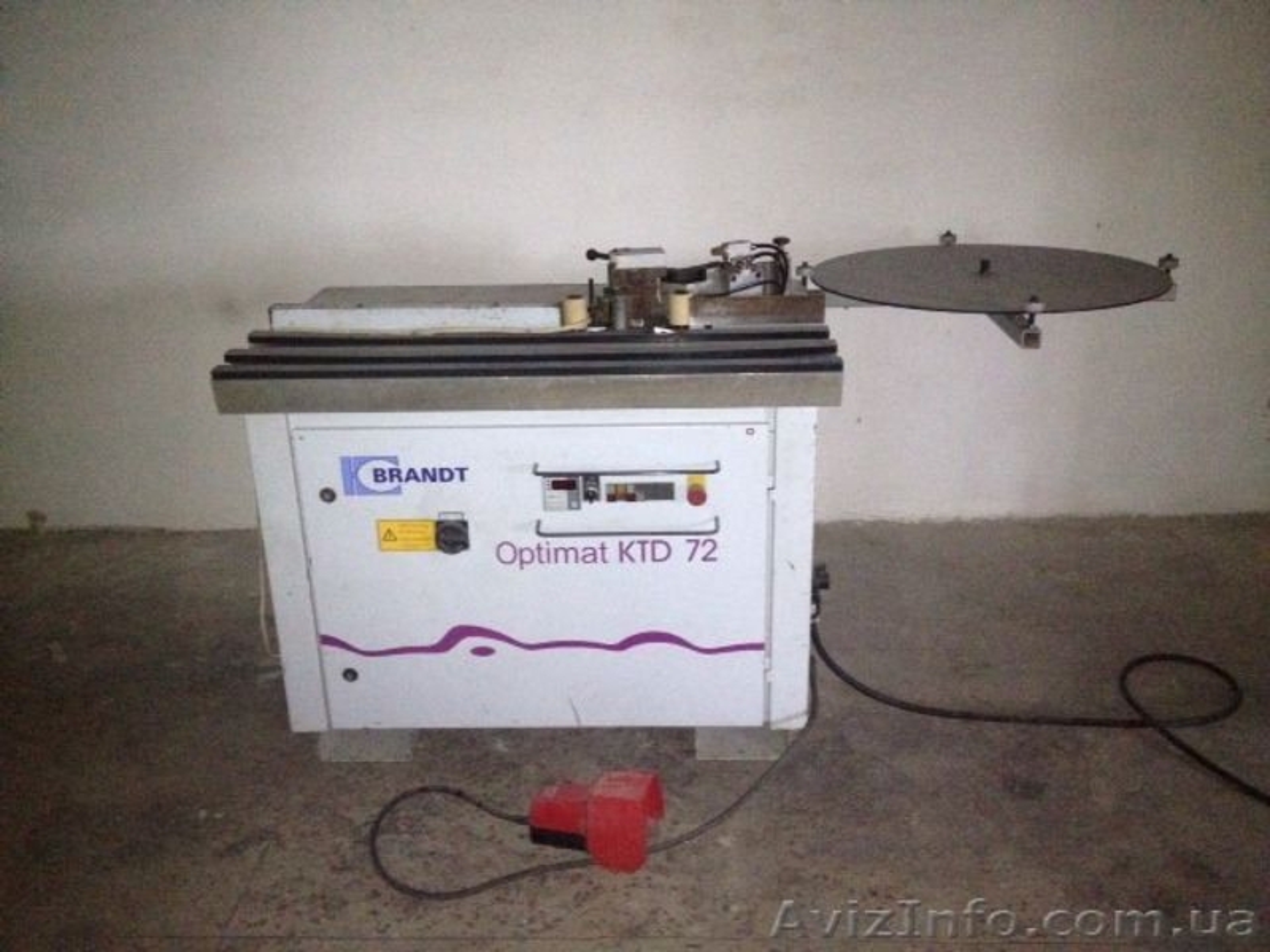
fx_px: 1284
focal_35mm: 35
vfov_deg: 40.7
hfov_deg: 52.6
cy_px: 476
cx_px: 635
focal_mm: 4.28
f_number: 2.4
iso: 800
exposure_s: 1/16
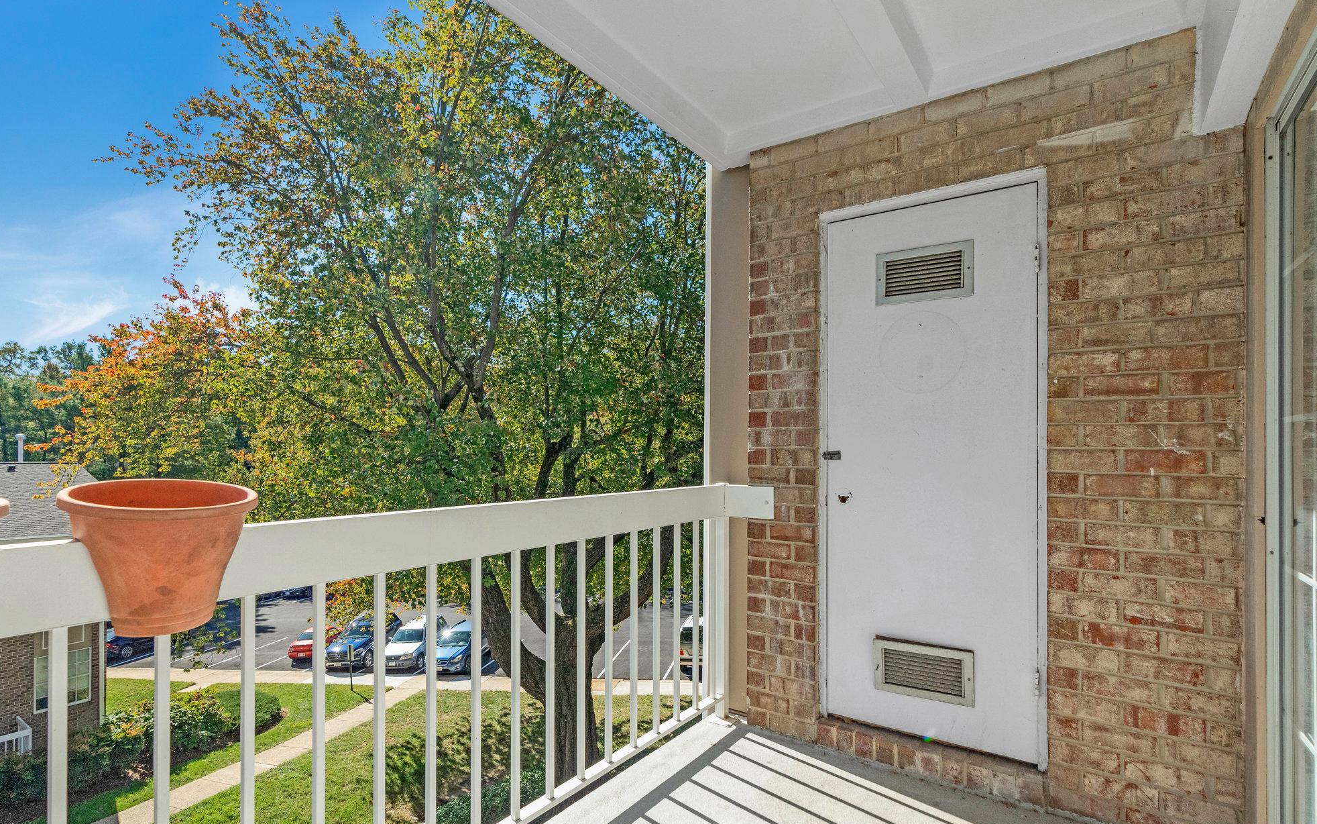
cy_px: 453
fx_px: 610
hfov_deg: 94.4
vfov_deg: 67.9
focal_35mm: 17
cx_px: 661
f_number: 7.1
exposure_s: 1/800
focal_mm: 16
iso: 1250
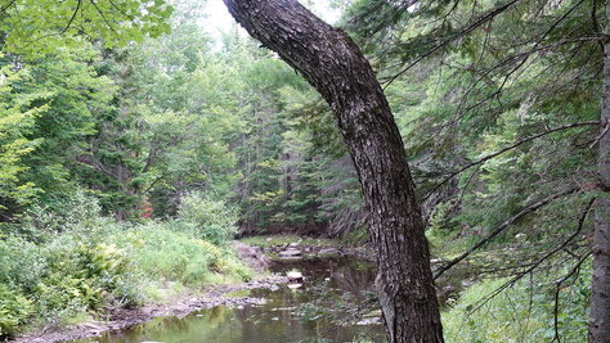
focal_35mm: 53
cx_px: 197
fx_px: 858
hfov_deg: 38.7
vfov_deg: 22.1
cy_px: 306
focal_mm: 8.8
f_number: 2.8
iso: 125
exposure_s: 1/80
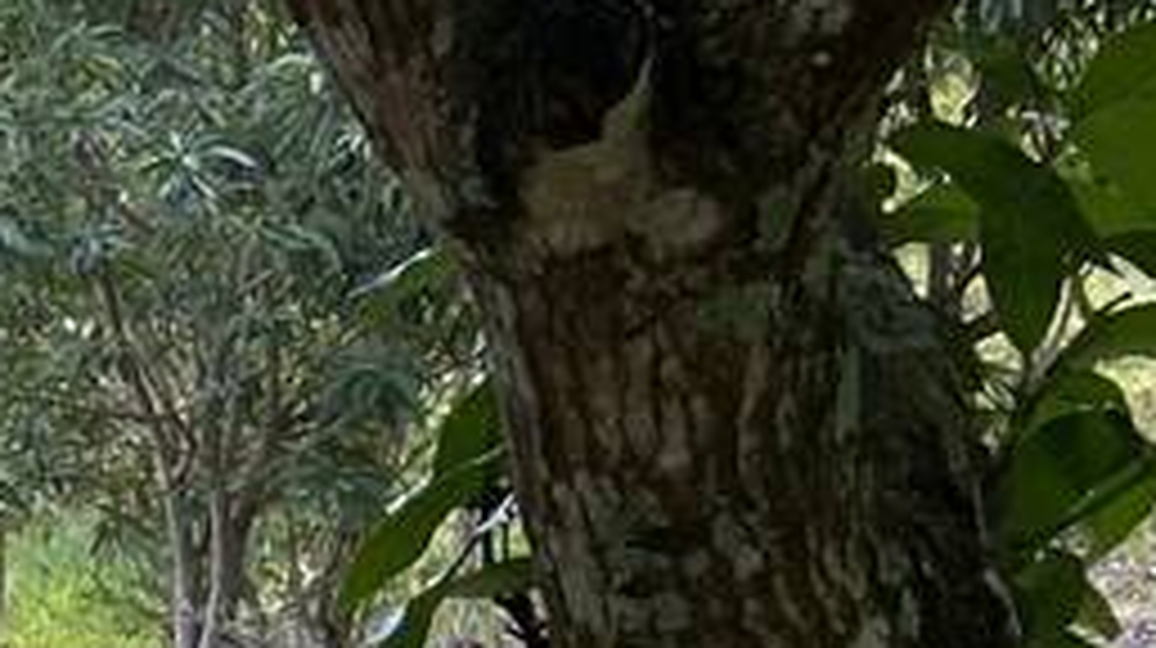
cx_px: -1822
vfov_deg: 7.4
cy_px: 1048
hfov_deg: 10.9
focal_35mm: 159
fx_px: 4869
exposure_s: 1/307
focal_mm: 4.25
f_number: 1.8
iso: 32
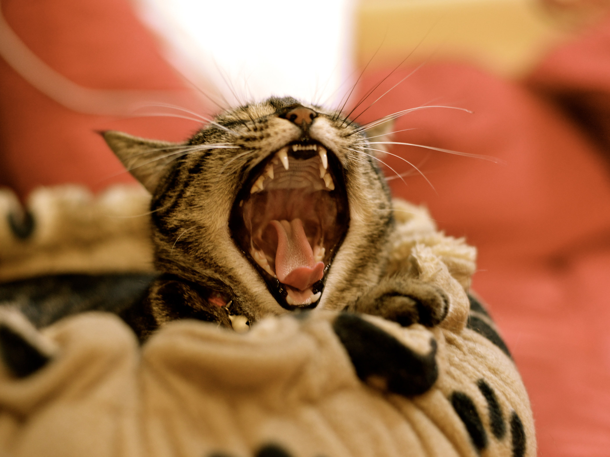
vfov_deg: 26.6
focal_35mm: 55
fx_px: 969
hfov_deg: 34.9
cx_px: 307
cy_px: 228
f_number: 2.5
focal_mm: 50
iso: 2500
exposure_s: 1/60
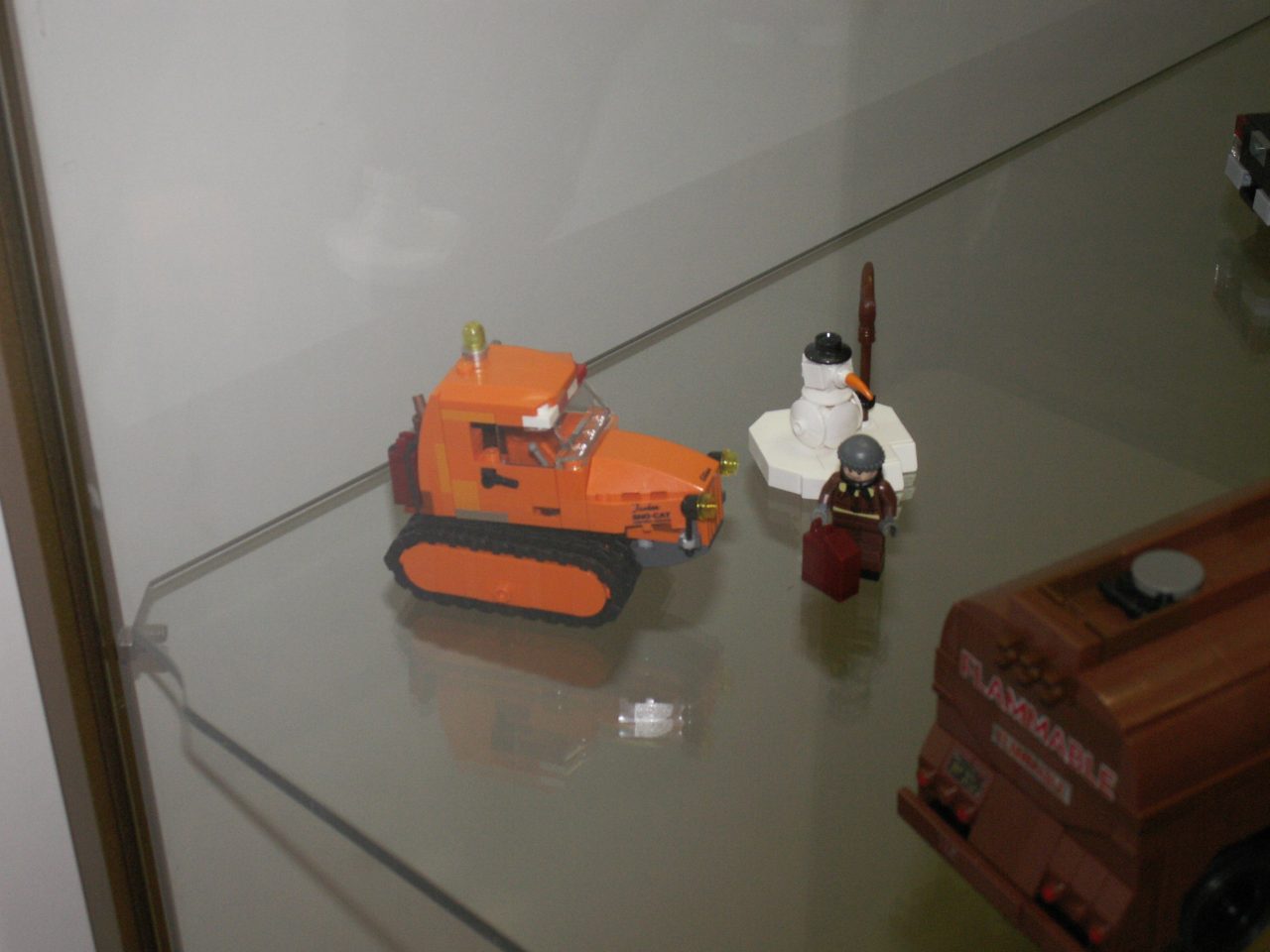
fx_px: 2128
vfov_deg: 25.2
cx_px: 635
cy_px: 476
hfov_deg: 33.2
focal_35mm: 58
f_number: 3.2
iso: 160
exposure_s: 1/60
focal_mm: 9.74
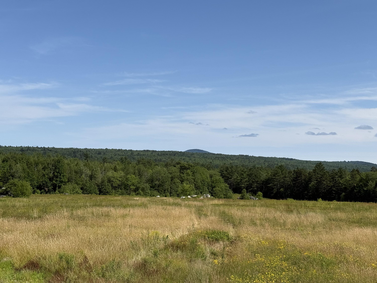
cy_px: 142
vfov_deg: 30.3
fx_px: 523
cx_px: 188
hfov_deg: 39.7
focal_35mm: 48
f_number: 1.78
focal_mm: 6.76
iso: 64
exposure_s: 1/7143
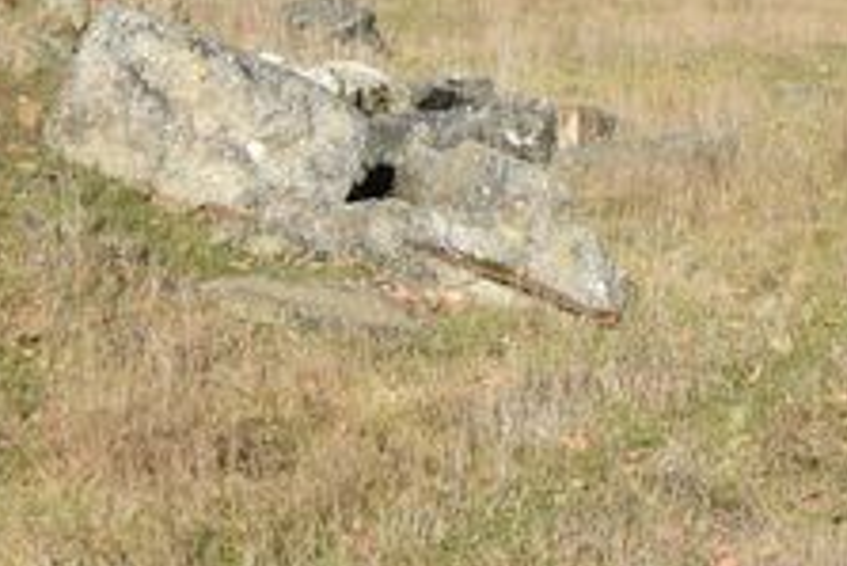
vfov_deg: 10.9
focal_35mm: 124
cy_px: -38
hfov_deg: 16.2
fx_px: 2919
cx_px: 862
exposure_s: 1/400
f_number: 10
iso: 200
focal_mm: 24
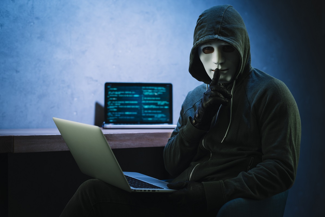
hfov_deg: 39.6
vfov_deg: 27.0
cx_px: 162
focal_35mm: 50
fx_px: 451
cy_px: 108
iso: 100
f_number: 3.2
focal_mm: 50
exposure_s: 1/60
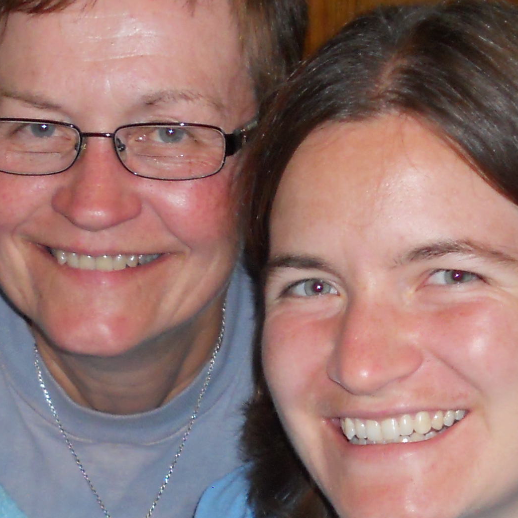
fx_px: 2184
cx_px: 27
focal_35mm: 129
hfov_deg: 13.4
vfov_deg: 13.3
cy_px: 539
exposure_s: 1/30
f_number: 3.9
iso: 200
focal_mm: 6.9
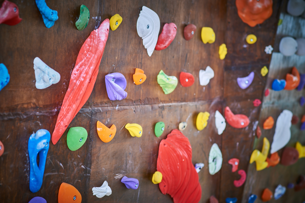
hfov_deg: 23.9
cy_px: 102
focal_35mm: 85
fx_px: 720
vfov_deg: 16.1
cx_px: 152
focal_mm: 85
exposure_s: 1/200
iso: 200
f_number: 2.5
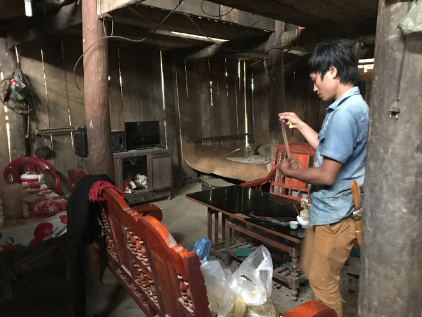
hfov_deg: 63.4
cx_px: 211
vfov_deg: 49.7
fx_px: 341
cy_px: 158
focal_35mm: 28
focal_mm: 3.99
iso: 250
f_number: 1.8
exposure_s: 1/4
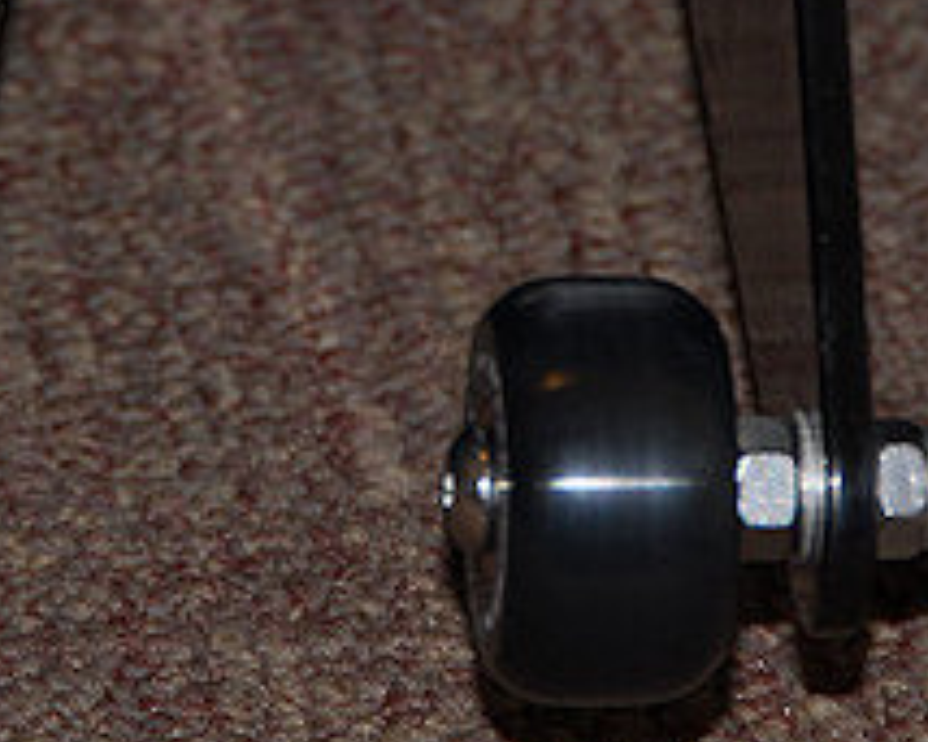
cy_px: -154
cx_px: 347
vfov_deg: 2.0
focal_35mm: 784
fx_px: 21523
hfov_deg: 2.5
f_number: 6.3
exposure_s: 1/15
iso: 160
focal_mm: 170
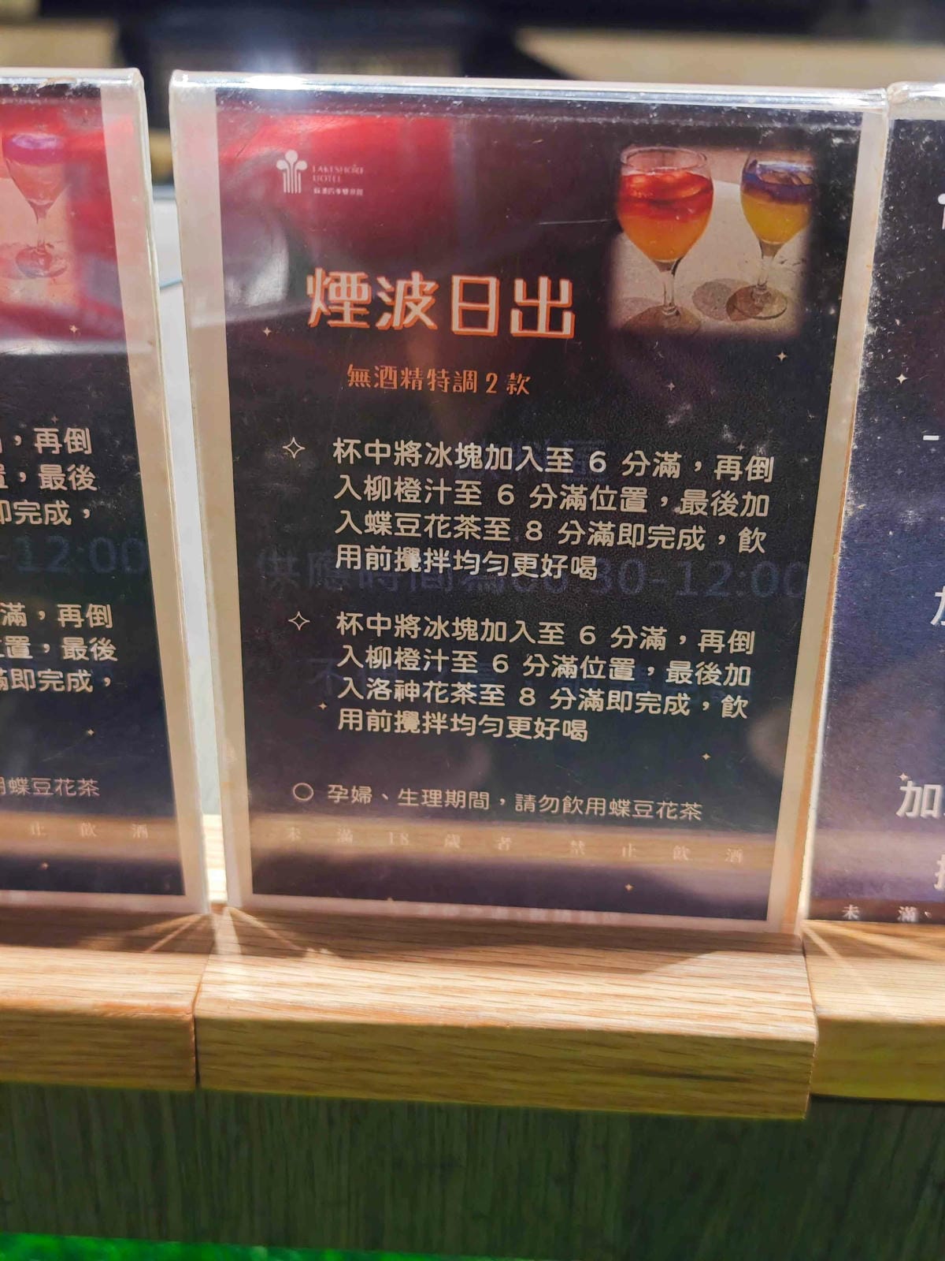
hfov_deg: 31.5
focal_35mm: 46
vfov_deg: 41.2
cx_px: 472
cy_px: 630
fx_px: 1674
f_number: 2
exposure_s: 1/30
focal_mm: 8.72
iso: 320
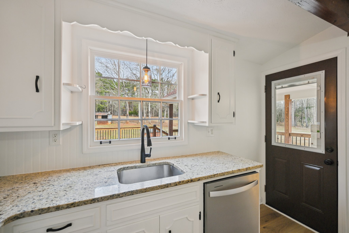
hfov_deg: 98.5
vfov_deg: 75.5
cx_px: 174
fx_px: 150
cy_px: 116
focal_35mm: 16
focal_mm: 15.5
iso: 100
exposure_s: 1/160
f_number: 8
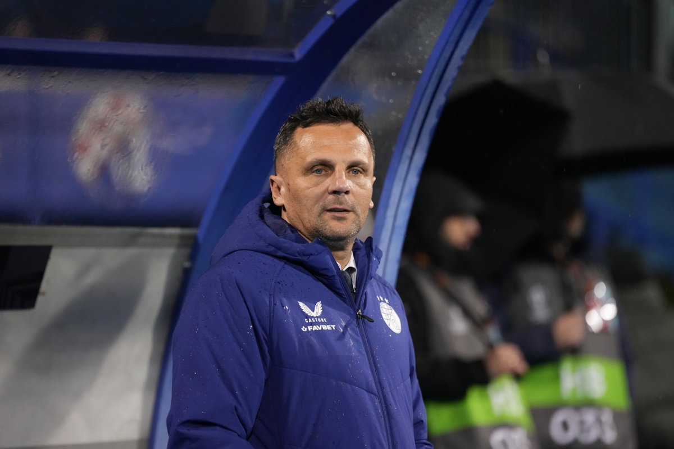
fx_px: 3331
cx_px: 337
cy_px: 224
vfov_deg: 7.7
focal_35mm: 178
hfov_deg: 11.6
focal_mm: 178
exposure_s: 1/1000
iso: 4000
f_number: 2.8
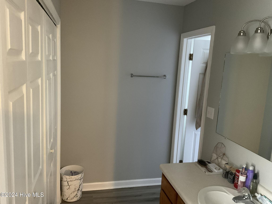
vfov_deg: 48.2
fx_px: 228
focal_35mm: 29
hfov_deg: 61.7
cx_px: 136
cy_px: 102
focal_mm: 3
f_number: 1.8
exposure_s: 1/30
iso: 320
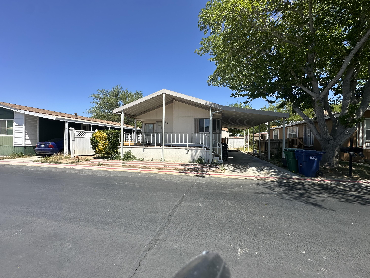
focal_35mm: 14
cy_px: 139
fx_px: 150
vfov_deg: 85.7
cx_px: 185
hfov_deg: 102.1
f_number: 2.2
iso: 50
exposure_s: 1/1855
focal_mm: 2.22
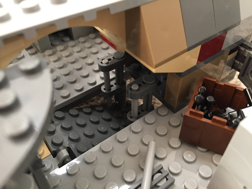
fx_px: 211
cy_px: 94
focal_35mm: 29
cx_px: 126
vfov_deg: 48.2
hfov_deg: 61.7
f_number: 2.2
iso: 250
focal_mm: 4.15
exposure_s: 1/24
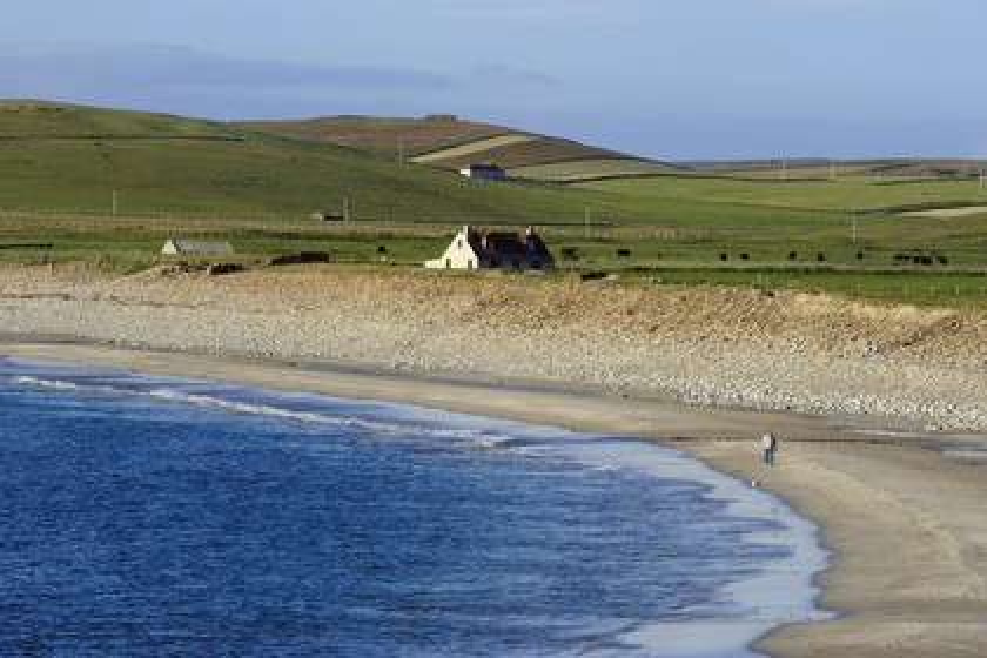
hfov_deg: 10.3
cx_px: 494
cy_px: 329
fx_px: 5483
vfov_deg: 6.9
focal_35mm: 200
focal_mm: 200
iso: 400
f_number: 14
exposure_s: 1/250
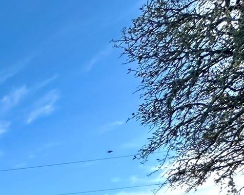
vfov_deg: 19.4
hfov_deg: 21.9
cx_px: -189
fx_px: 404
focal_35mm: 56
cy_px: 362
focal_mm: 2.22
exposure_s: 1/425
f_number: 2.2
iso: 40
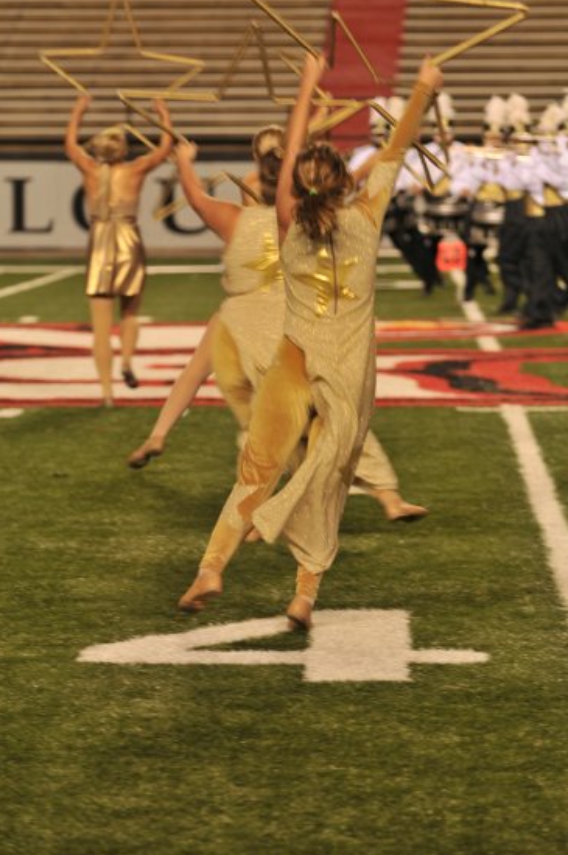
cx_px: 306
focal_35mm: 190
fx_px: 4505
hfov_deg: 7.2
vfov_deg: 10.8
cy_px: 389
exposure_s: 1/100
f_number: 2.8
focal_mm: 116
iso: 200
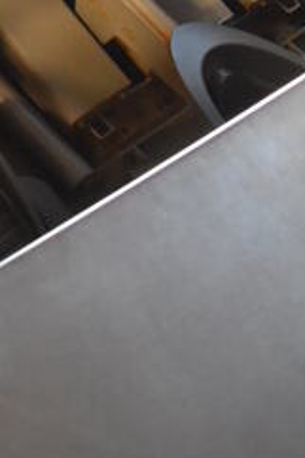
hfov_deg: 12.3
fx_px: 1298
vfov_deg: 16.8
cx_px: -241
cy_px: -347
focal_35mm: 102
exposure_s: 1/125
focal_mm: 18
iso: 2800
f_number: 3.5
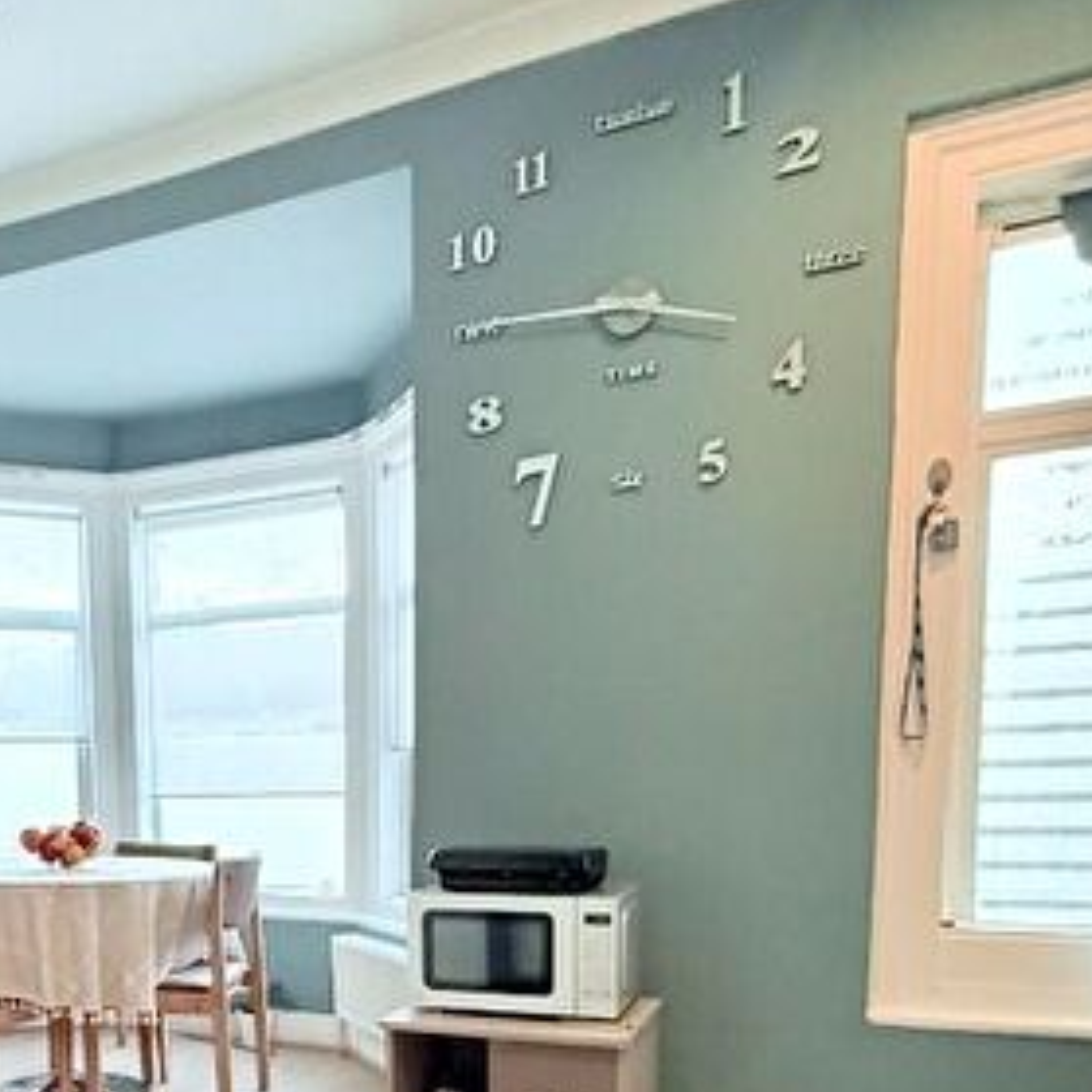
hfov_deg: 51.4
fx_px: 1106
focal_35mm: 31
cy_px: 918
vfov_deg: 48.6
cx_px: 352
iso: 500
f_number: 2.2
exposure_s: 1/100
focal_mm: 2.22
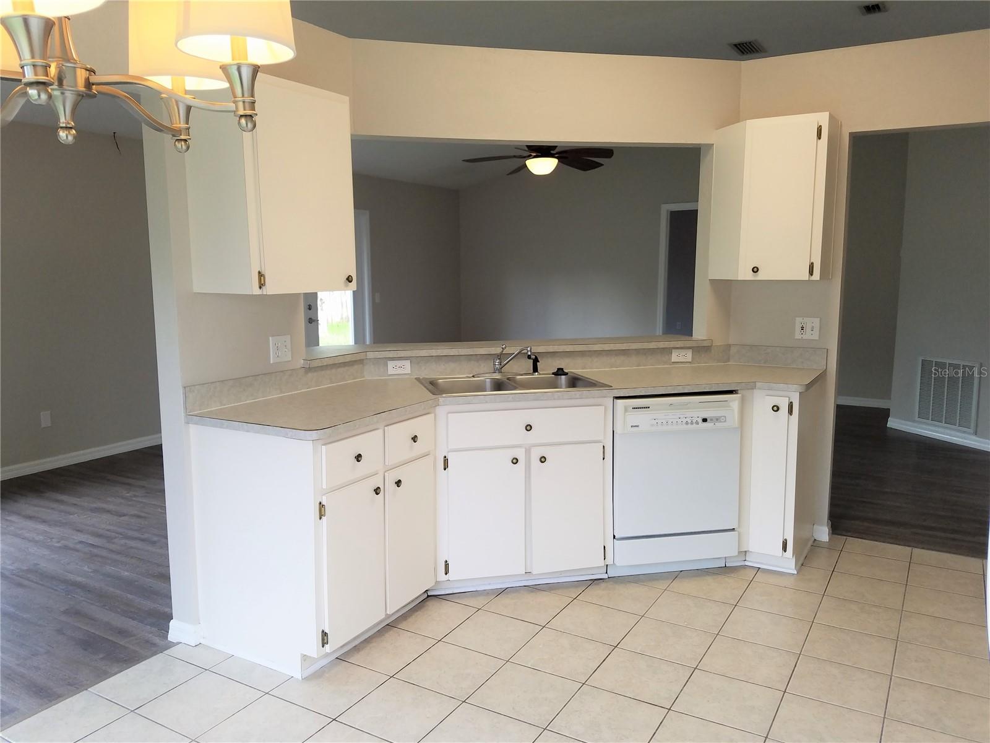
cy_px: 372
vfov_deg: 53.1
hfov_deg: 67.3
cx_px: 495
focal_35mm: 26
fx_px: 744
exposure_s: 1/120
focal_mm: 4.2
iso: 64
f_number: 1.7
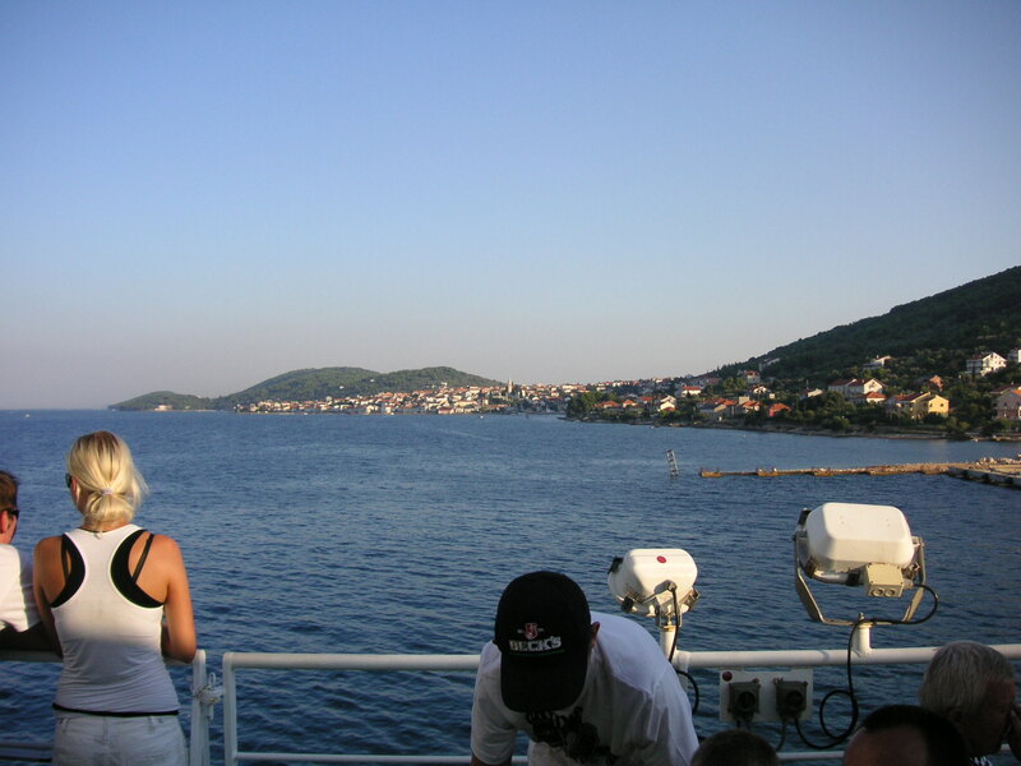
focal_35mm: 37
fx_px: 1091
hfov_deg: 50.1
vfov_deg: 38.7
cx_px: 510
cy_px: 383
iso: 50
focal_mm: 6.1
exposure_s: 1/1000
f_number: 2.8
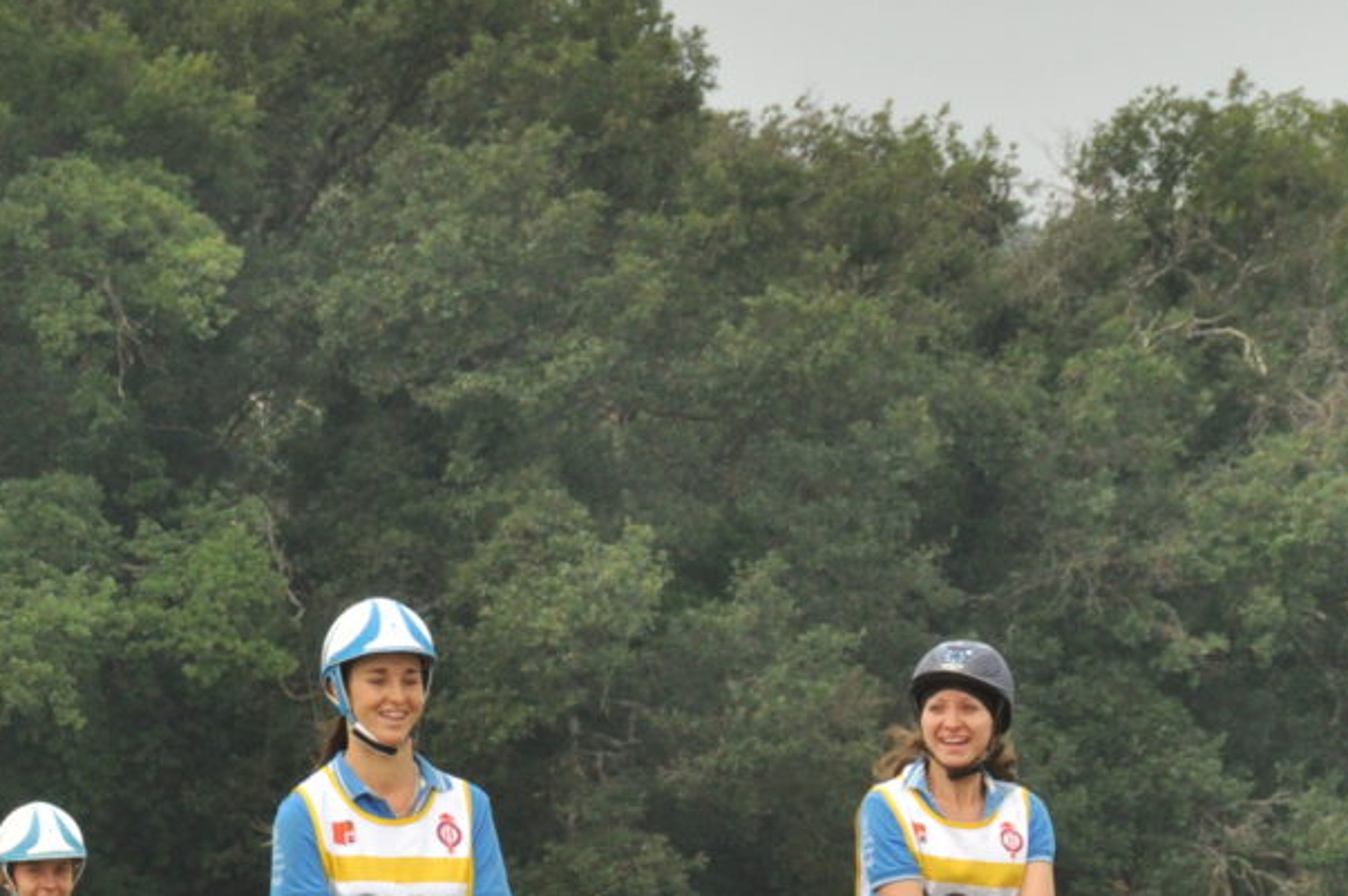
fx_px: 16948
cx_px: -94
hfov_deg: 4.5
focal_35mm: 453
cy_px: 909
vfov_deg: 3.0
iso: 640
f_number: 14
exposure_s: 1/500
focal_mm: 112
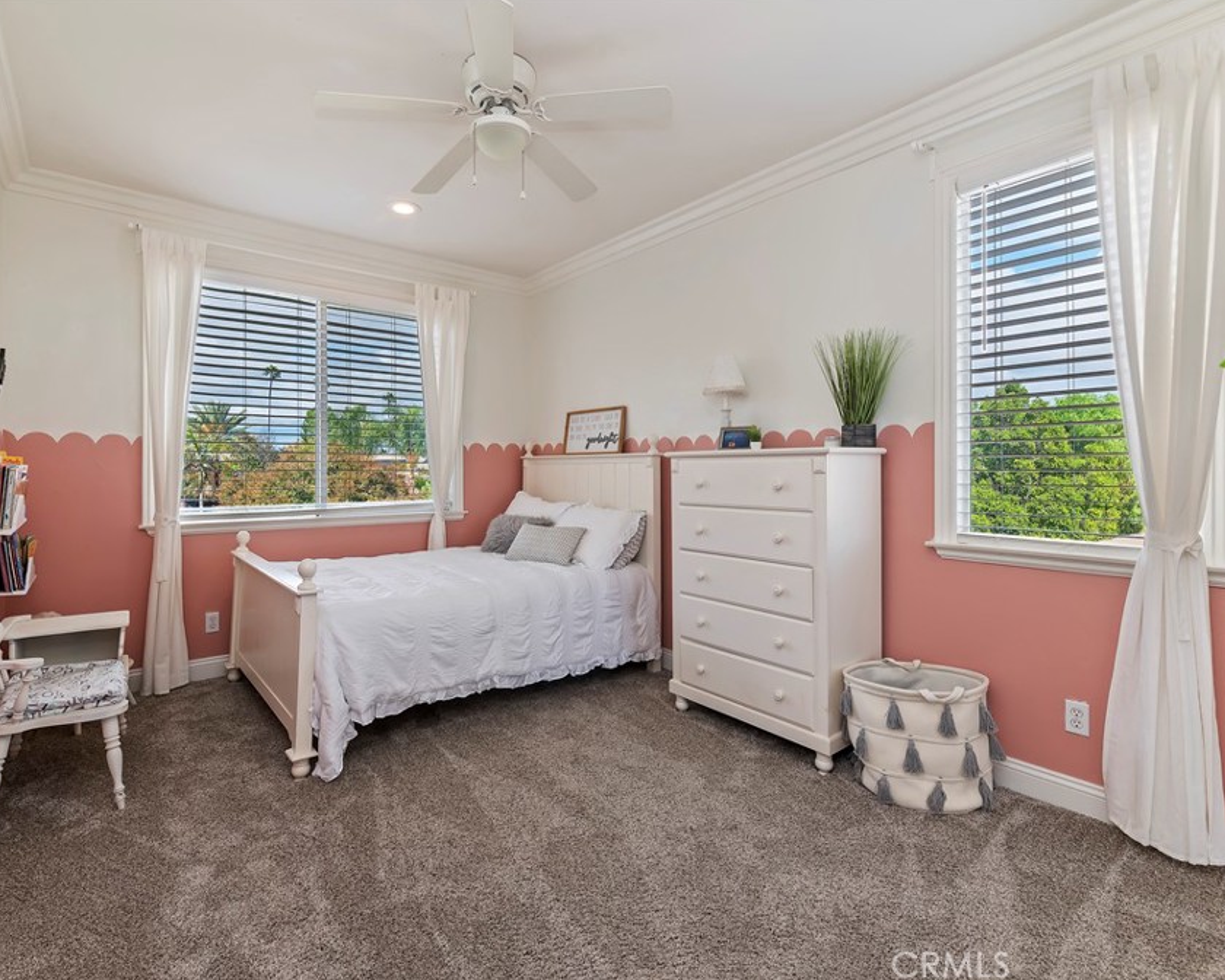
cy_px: 489
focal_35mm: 16
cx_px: 595
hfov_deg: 93.1
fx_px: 580
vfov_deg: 80.4
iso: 500
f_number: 10
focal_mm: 14
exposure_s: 1/50
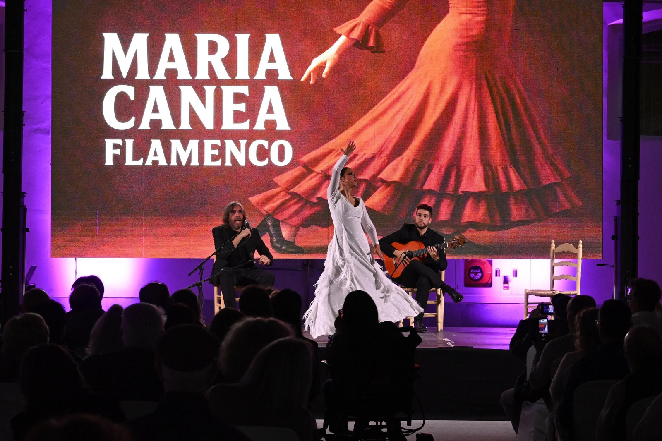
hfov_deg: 20.6
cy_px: 220
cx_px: 331
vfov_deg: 13.8
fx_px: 1820
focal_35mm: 99
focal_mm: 66
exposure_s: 1/100
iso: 5000
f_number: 6.3
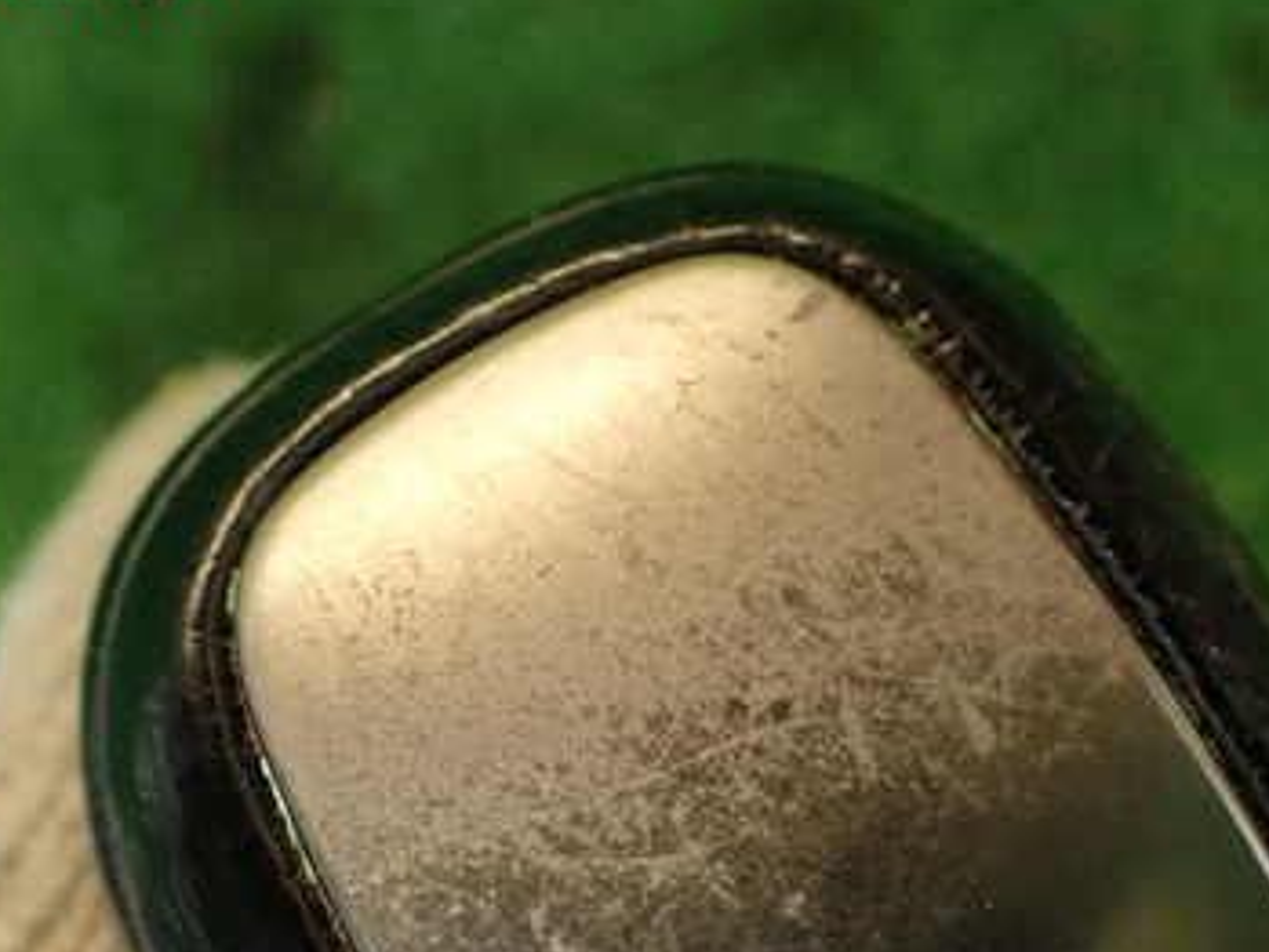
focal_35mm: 55
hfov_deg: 34.9
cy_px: 738
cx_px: 633
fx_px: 2017
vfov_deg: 26.2
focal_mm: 5.79
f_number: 2.4
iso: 200
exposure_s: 1/50
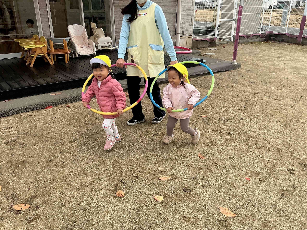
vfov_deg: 48.2
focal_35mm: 29
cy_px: 115
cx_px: 154
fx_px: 257
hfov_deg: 61.7
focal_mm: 3
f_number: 1.8
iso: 25
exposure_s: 1/556
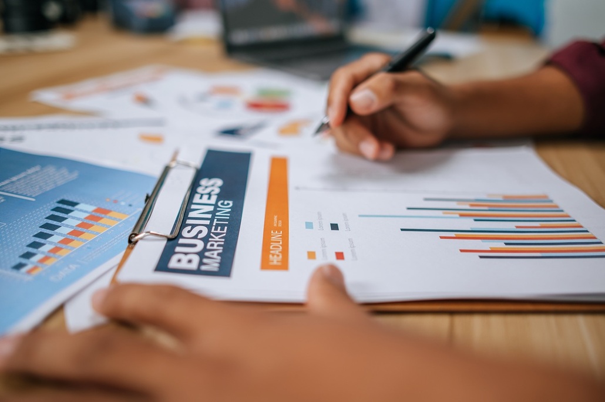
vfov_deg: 46.3
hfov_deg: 65.5
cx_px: 302
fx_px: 470
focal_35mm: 28
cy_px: 201
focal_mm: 28
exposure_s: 1/200
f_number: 1.8
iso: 200
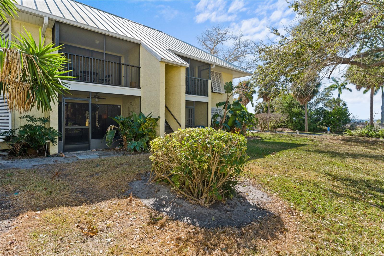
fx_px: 191
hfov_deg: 90.3
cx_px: 192
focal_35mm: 18
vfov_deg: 67.7
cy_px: 128
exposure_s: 1/400
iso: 500
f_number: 9
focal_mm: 17.9
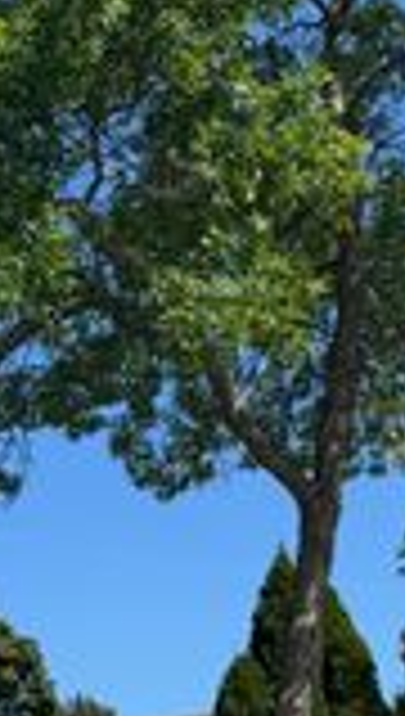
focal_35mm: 82
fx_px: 1558
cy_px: 808
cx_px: -122
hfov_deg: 14.2
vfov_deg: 24.0
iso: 80
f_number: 1.78
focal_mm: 6.76
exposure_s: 1/4310
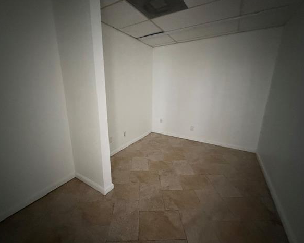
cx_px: 147
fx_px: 135
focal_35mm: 15
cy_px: 119
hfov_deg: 96.8
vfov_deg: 84.0
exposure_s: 1/30
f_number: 2.2
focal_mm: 2.22
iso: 1250
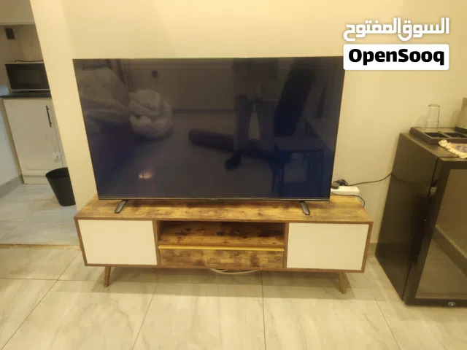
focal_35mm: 24
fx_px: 324
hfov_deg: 71.6
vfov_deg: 56.8
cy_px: 175
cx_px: 234
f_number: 1.75
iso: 4294
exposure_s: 1/100
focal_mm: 5.25
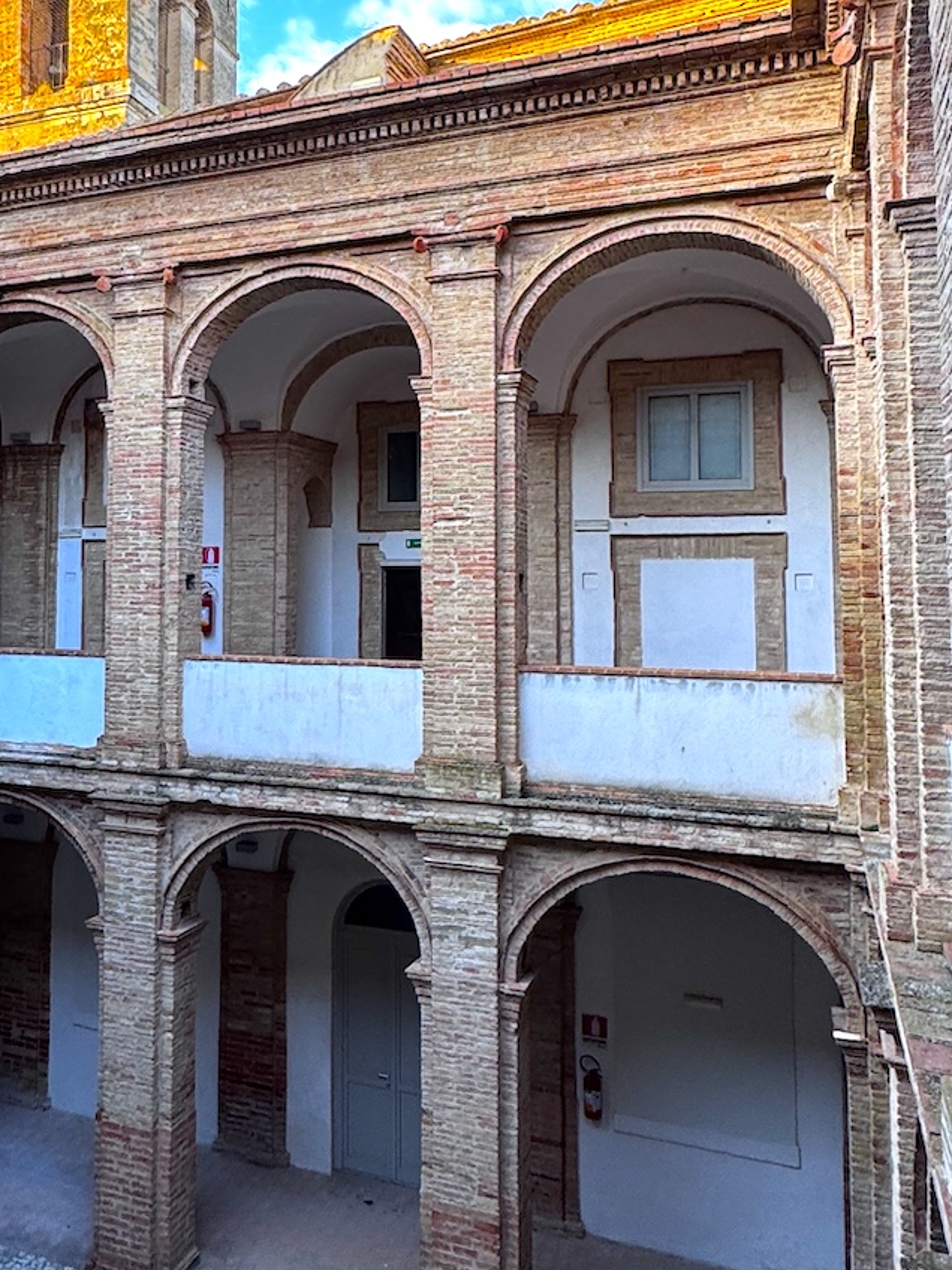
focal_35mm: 33
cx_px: 222
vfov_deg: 55.0
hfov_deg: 41.5
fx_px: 1210
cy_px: 517
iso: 50
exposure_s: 1/99
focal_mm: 2.22
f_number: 2.2
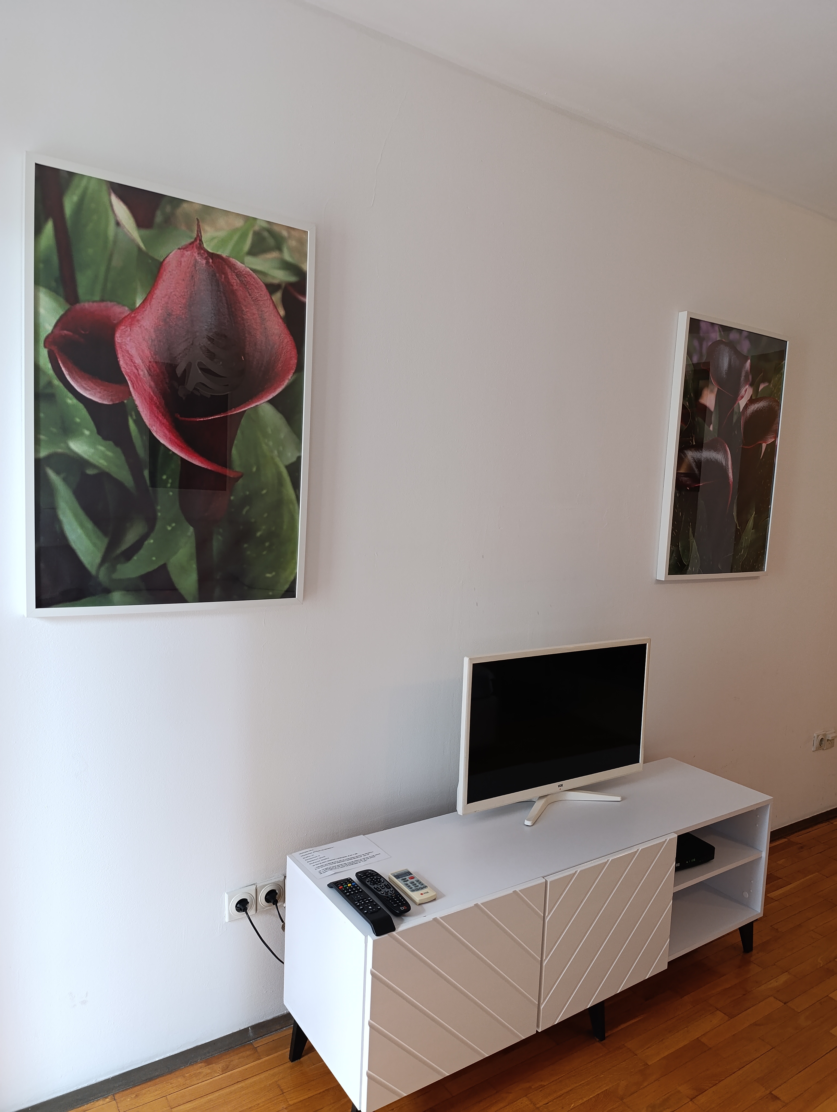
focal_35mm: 23
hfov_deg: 59.0
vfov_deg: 73.8
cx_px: 418
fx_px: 740
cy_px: 556
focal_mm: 6.14
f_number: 1.6
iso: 800
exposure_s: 1/100
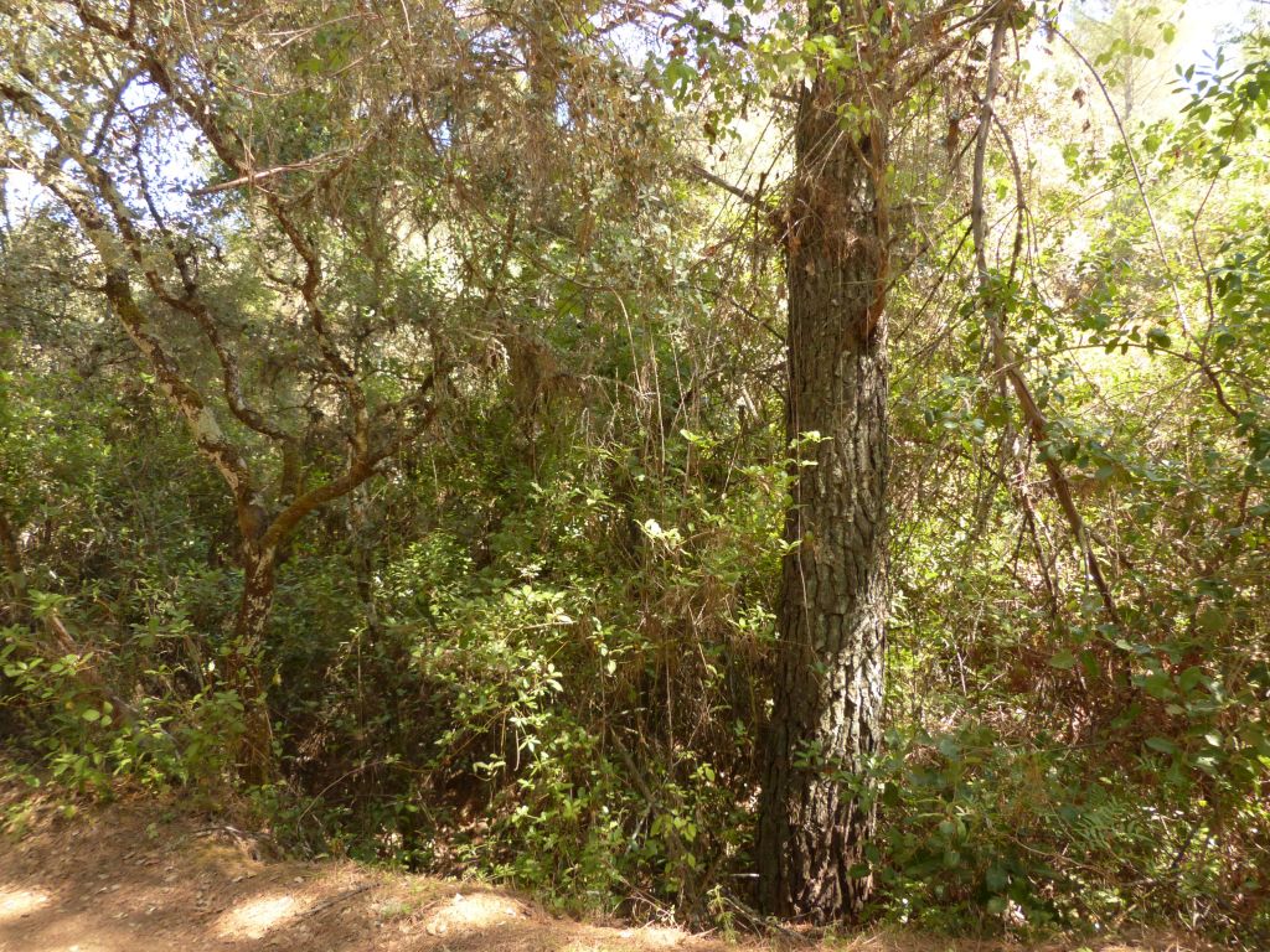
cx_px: 635
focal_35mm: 25
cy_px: 476
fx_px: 917
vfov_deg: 54.9
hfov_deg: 69.4
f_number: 2.8
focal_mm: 4.5
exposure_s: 1/160
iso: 200
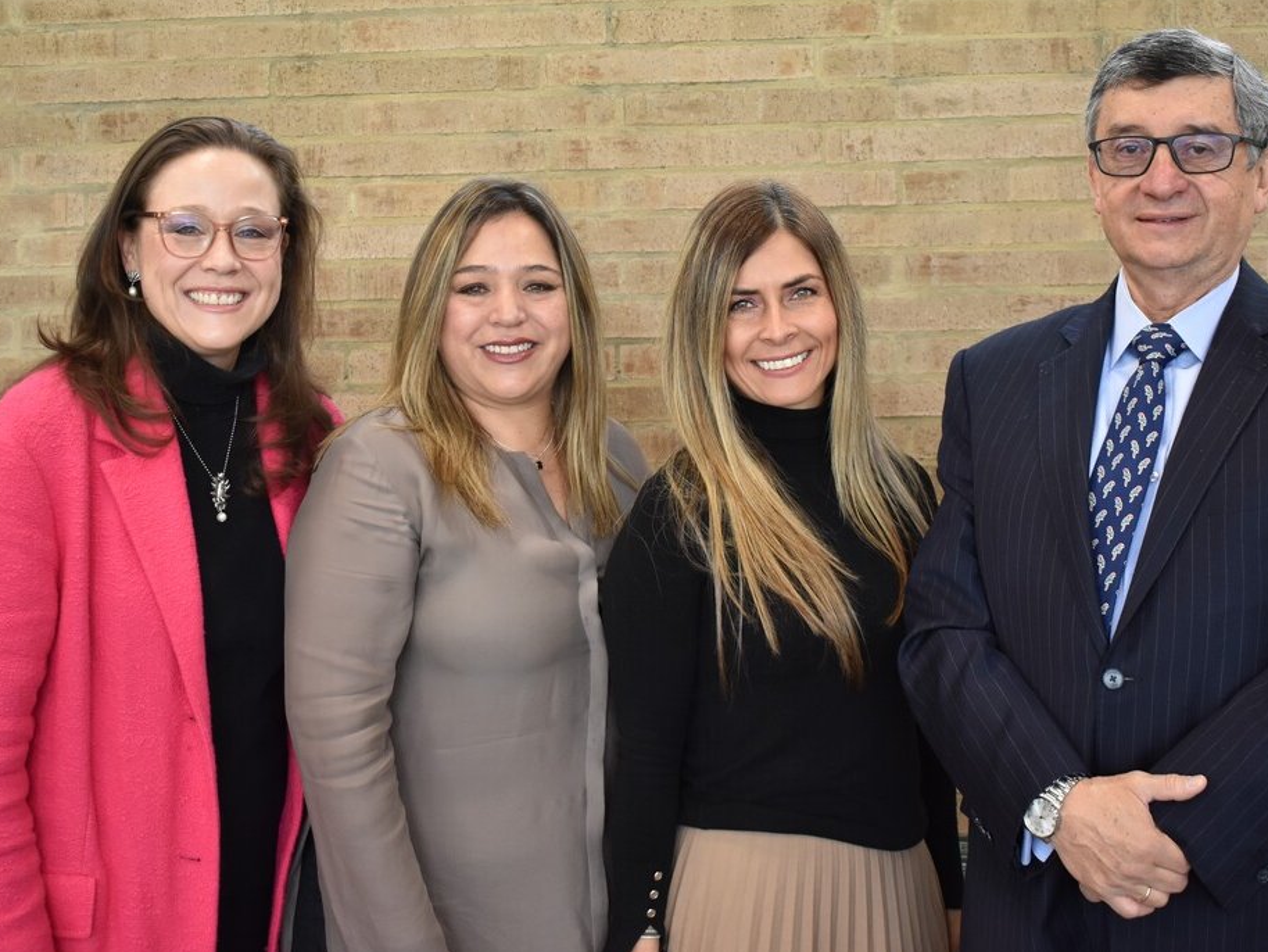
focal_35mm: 45
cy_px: 478
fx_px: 1632
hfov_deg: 42.4
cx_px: 694
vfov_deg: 32.5
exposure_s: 1/80
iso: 800
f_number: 4.5
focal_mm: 27
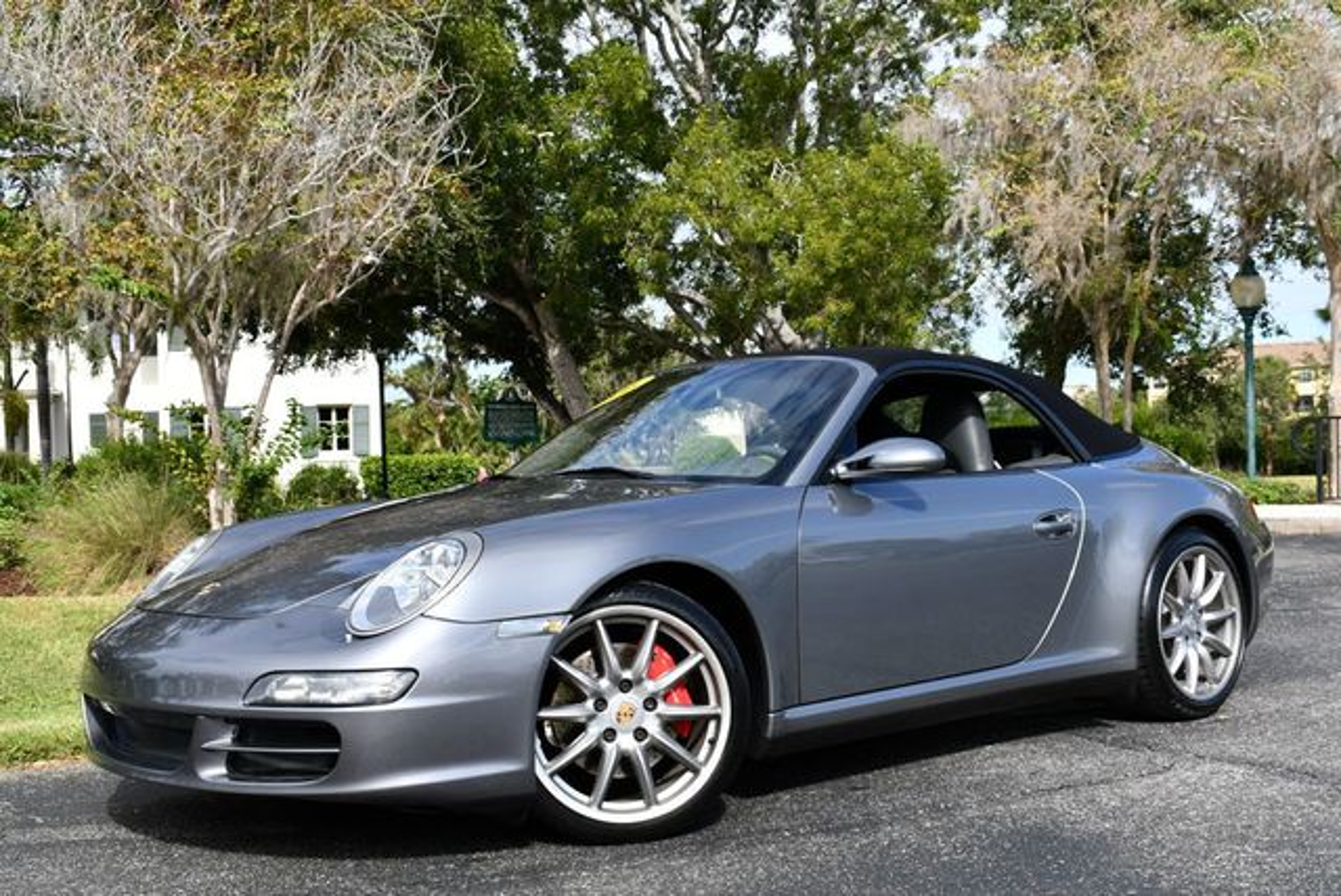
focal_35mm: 44
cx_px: 670
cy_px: 448
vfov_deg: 30.6
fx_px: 1640
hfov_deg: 44.5
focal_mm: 22
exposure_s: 1/250
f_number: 8
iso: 110
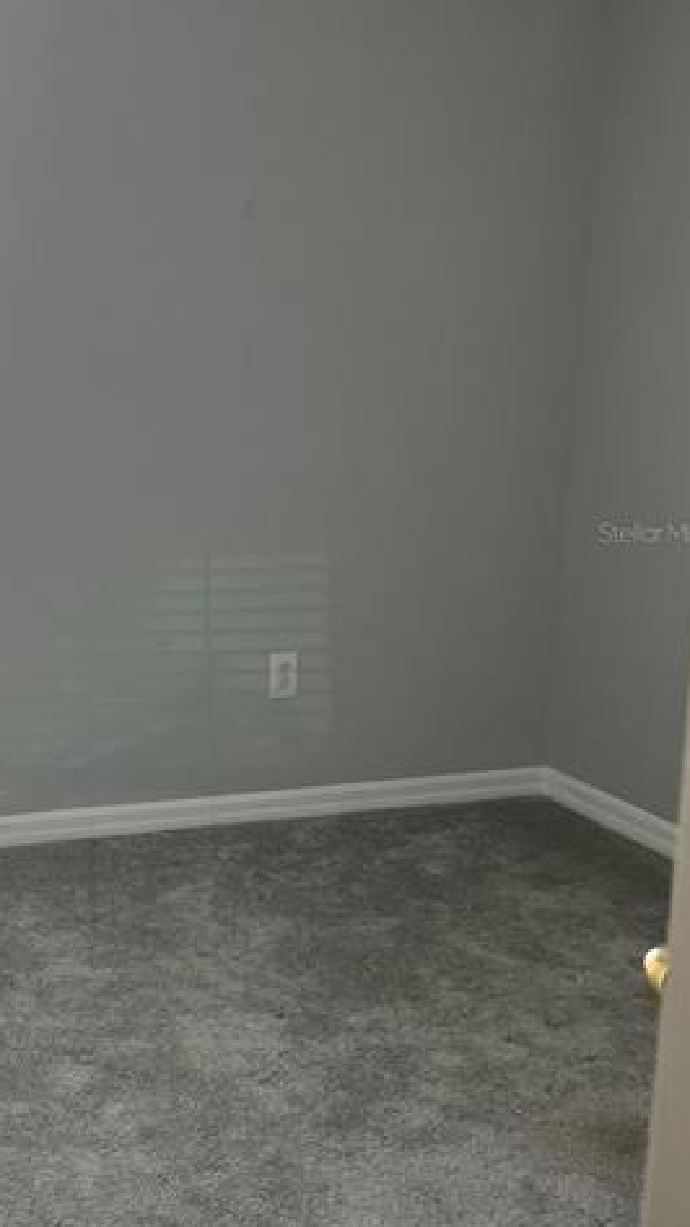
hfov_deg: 24.5
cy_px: 532
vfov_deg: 44.5
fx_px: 1496
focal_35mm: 46
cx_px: -31
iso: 80
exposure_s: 1/121
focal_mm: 5.1
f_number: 1.6
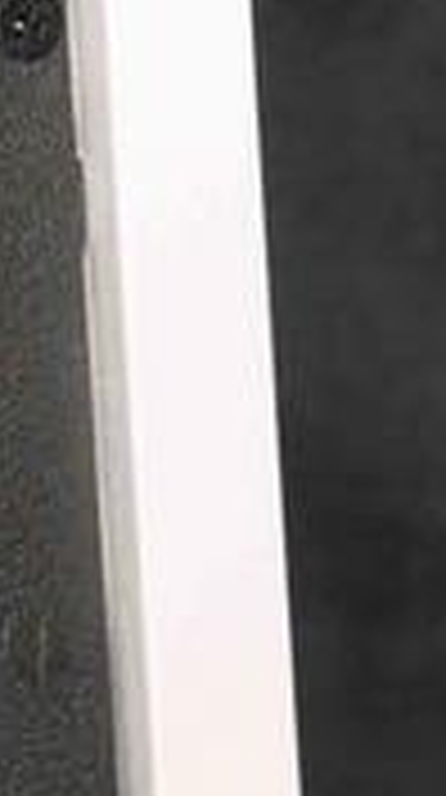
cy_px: 994
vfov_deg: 5.6
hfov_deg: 3.1
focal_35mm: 382
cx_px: -554
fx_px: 8066
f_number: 8
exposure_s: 1/30
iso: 200
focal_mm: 42
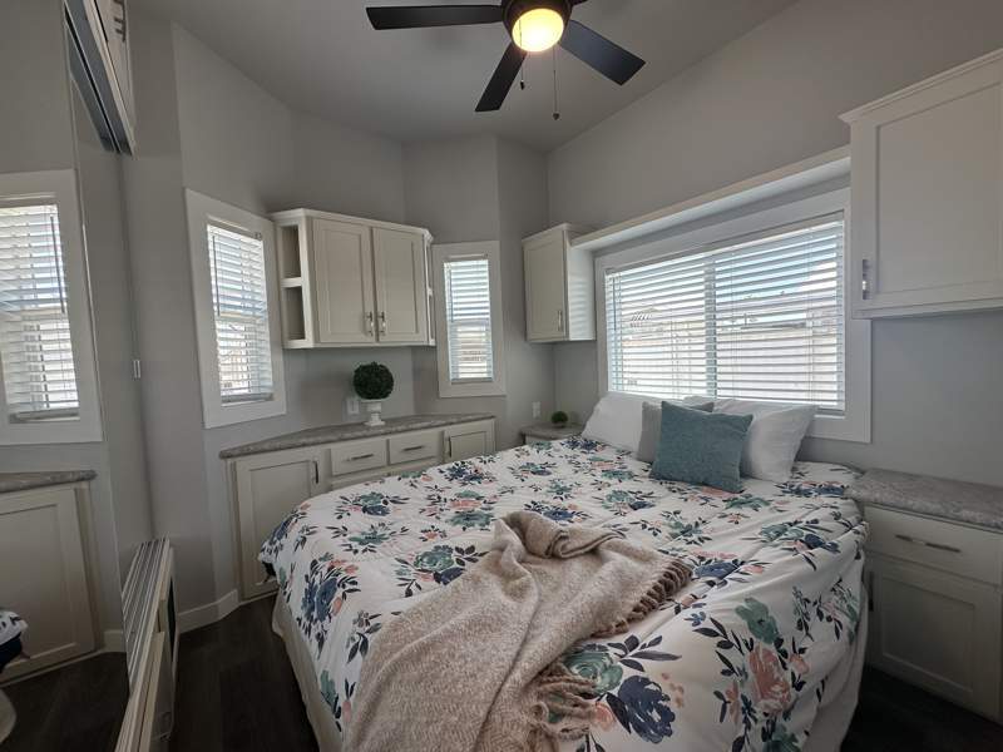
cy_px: 376
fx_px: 406
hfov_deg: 102.1
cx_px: 502
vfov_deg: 85.7
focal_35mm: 14
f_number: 2.2
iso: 40
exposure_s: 1/120
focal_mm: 2.22
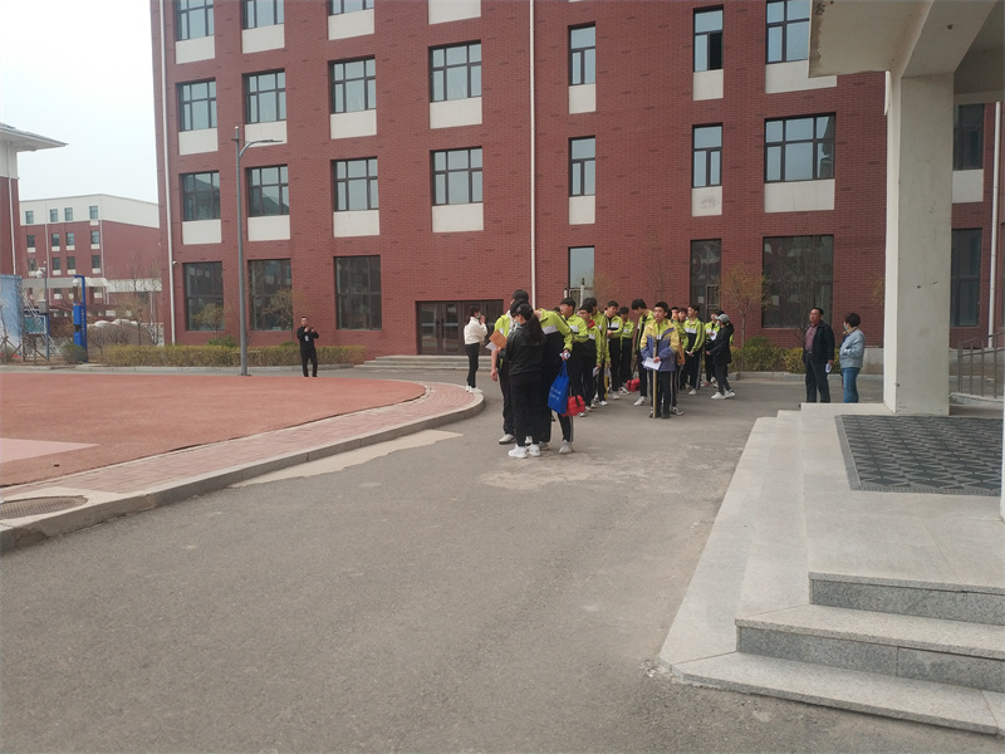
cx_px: 502
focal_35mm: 32
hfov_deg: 56.8
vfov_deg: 44.2
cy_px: 377
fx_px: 929
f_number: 2
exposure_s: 1/774
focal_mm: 4.5
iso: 115
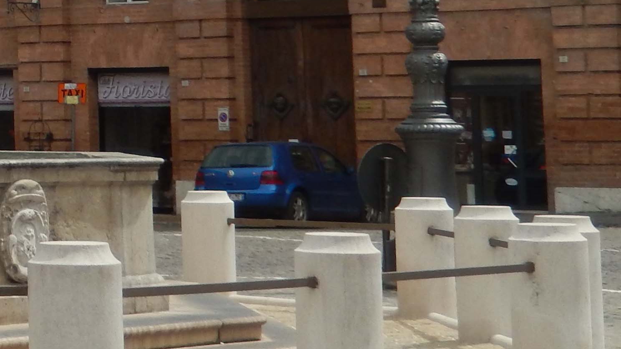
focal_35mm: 147
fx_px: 2421
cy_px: -239
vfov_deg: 8.0
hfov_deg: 13.7
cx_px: -327
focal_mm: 7.3
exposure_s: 1/800
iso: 125
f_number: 4.2
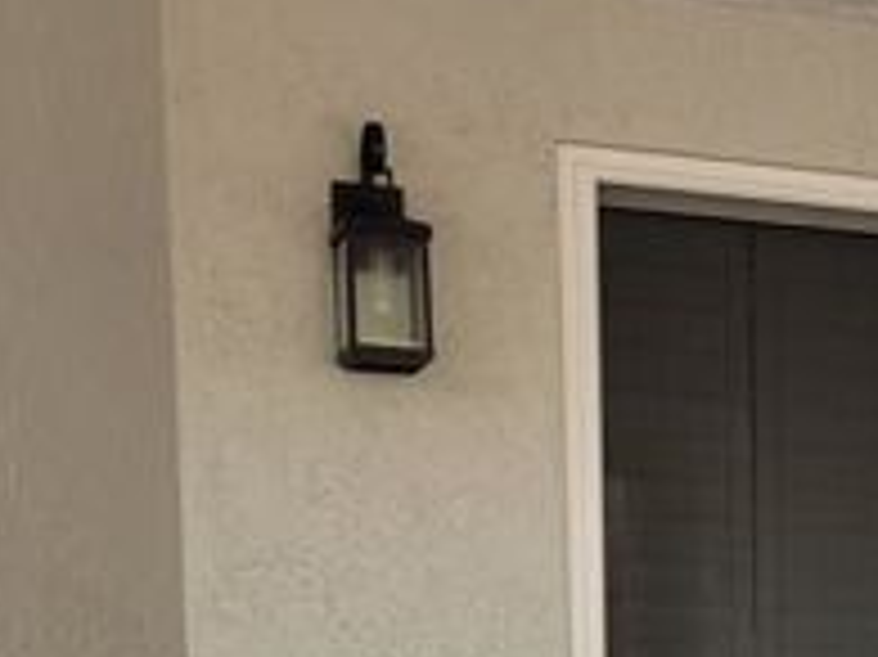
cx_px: 1047
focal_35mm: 94
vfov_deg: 14.3
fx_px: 2383
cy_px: 1076
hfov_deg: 19.7
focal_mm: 5.4
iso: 64
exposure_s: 1/120
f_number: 1.8
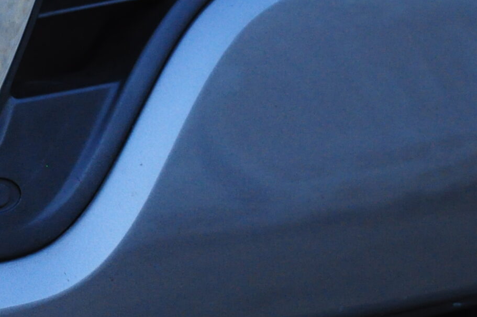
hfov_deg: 11.4
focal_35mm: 177
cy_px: -16
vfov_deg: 7.7
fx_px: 2342
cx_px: -59
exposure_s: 1/200
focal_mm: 42
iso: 1250
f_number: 5.6
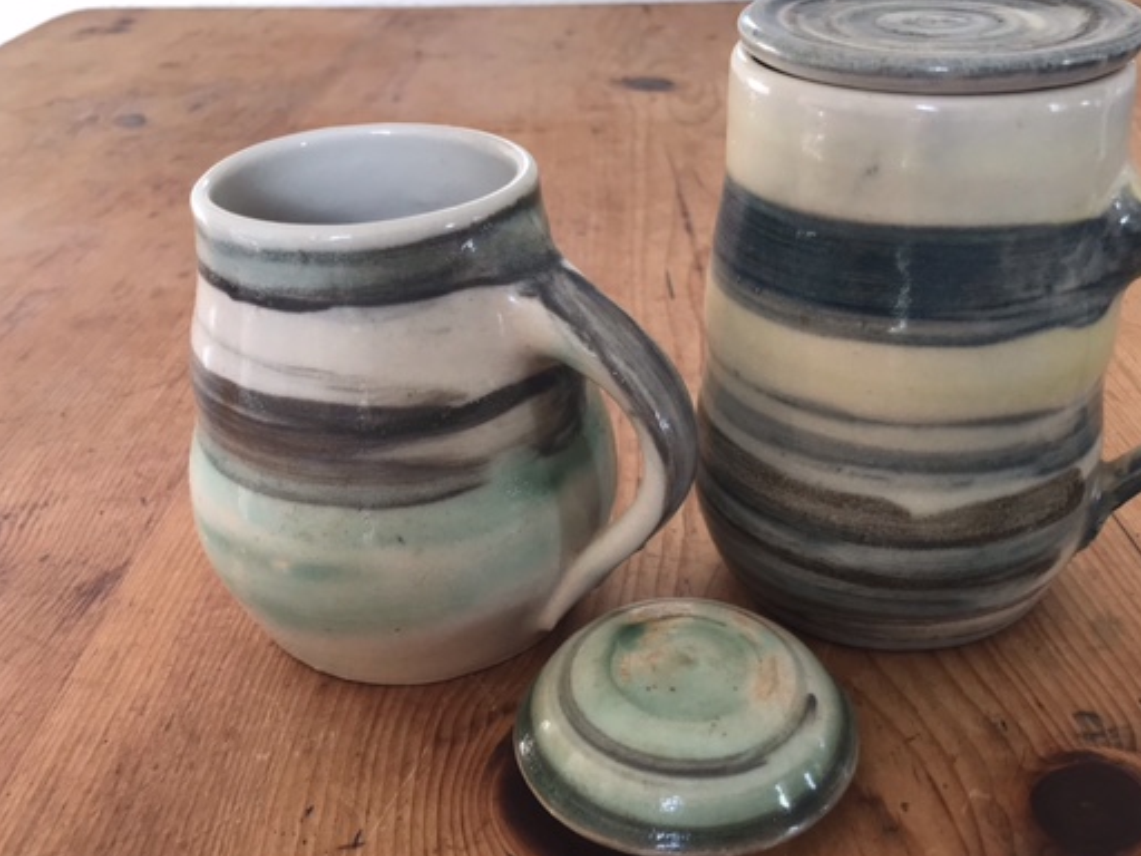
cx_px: 657
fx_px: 1154
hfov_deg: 52.4
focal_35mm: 35
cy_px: 426
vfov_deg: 40.7
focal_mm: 3.99
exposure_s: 1/50
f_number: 1.8
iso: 25
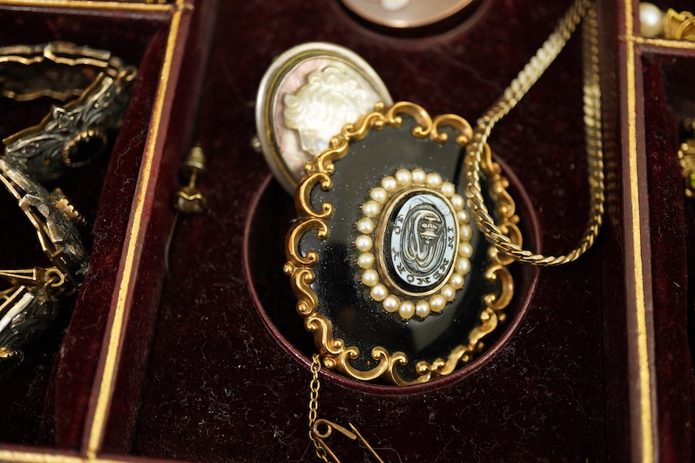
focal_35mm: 45
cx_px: 348
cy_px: 232
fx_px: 869
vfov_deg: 29.9
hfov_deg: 43.6
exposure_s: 1/160
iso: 1250
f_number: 3.5
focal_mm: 30
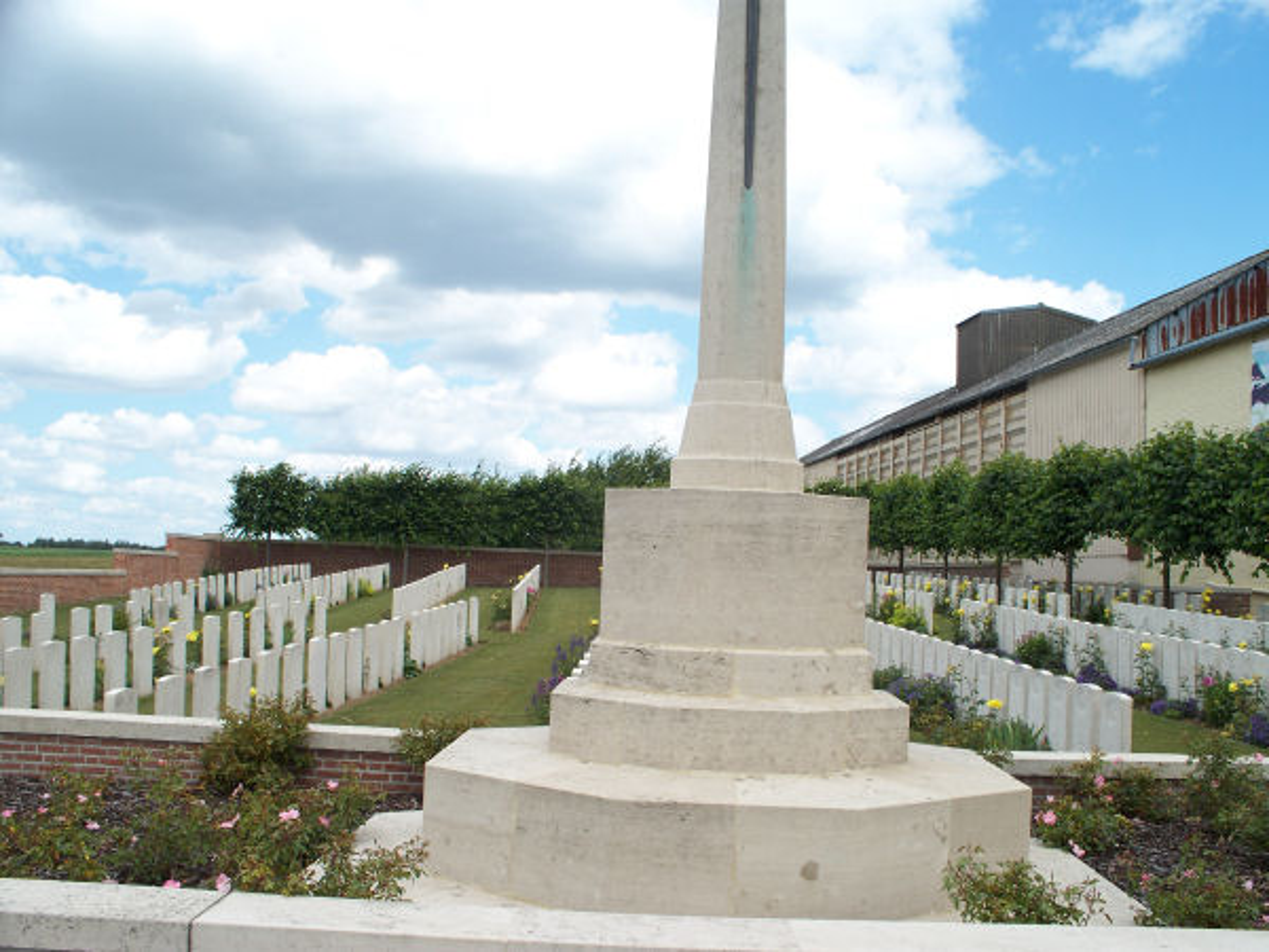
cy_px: 476
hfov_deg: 51.4
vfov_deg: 39.7
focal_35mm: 36
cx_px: 634
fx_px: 1320
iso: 64
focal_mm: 7.54
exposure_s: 1/250
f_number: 5
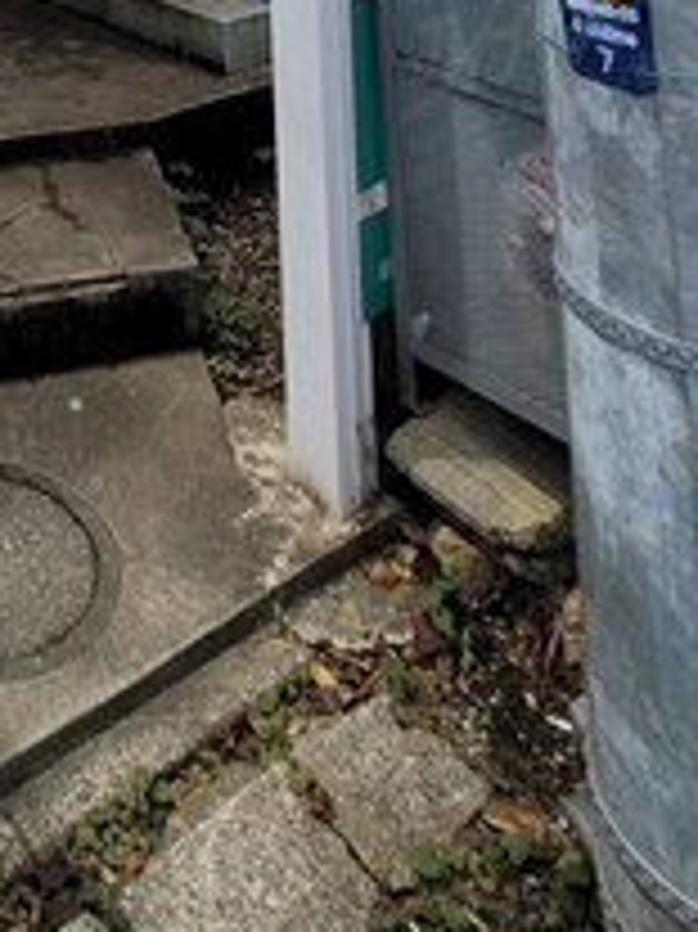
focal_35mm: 44
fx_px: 1184
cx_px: -52
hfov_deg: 29.8
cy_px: -536
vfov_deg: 26.8
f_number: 2.2
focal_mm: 2.2
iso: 64
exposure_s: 1/1779
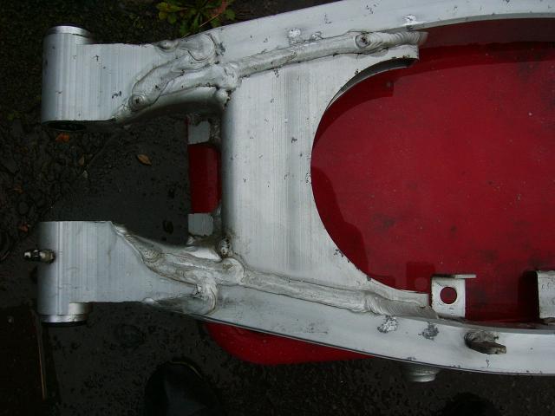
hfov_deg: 52.6
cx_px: 278
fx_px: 561
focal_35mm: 35
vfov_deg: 40.7
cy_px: 208
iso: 100
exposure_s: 1/80
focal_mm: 5.8
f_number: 8
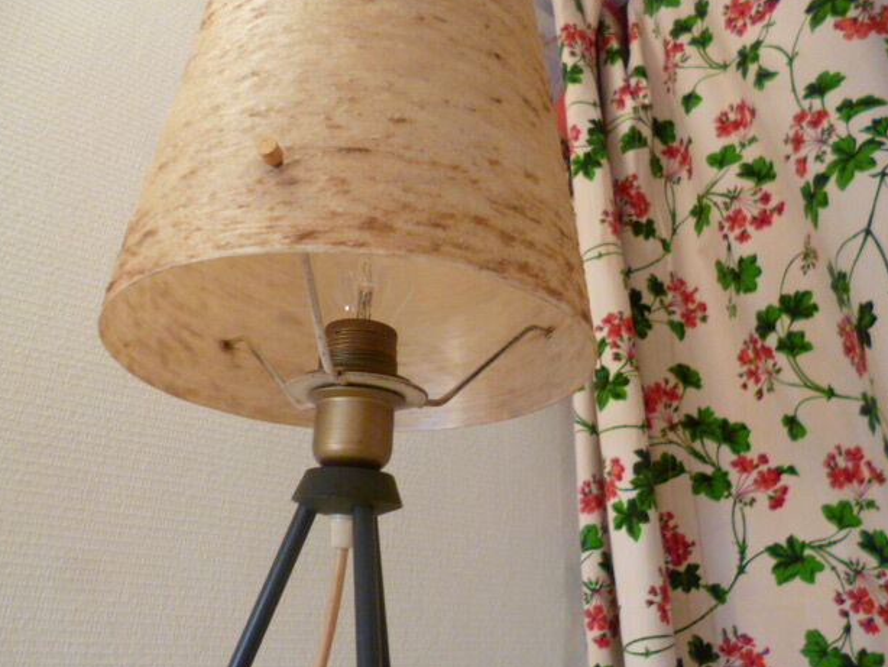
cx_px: 430
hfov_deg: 69.4
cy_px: 327
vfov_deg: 54.9
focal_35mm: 25
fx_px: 642
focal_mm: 4.3
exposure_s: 1/13
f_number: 2.5
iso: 400
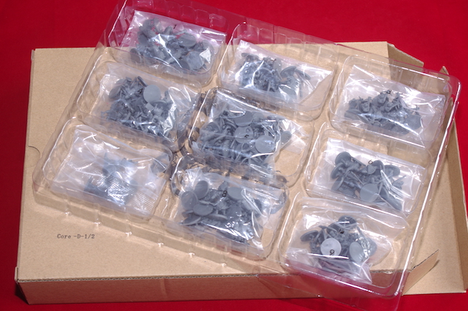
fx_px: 831
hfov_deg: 31.5
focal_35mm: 64
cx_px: 234
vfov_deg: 21.2
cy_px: 156
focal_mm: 42.5
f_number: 4.5
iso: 100
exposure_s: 1/30
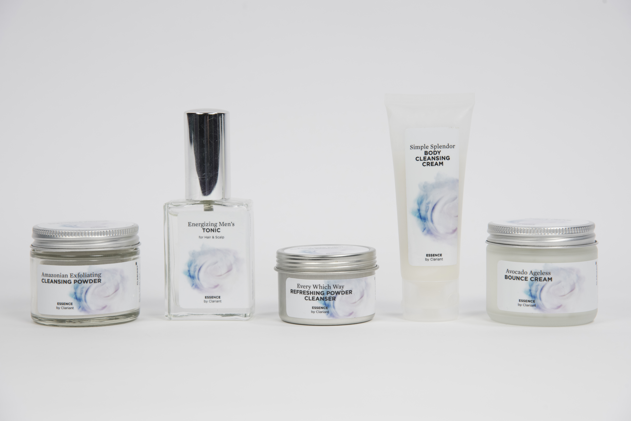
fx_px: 2104
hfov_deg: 17.1
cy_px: 210
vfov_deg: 11.4
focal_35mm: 120
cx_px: 316
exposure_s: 1/80
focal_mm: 120
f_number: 9
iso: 400
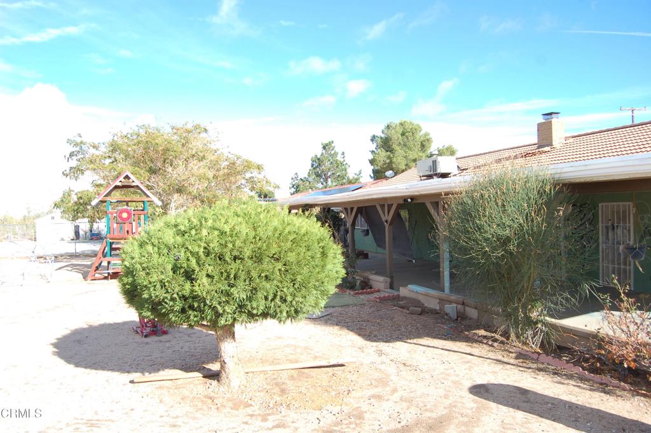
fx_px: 488
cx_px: 326
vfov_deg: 47.9
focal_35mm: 27
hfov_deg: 67.4
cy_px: 216
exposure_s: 1/320
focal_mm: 18
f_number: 9
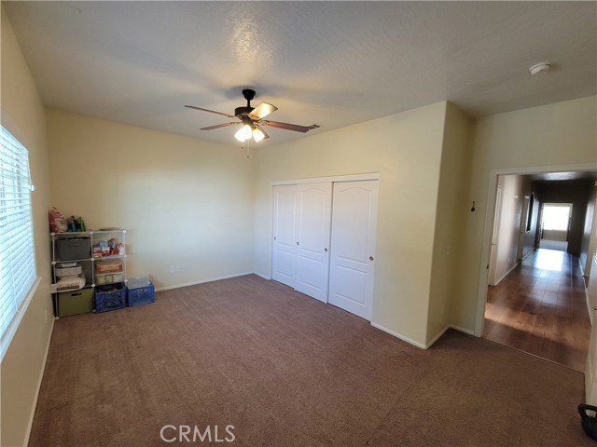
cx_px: 298
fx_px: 224
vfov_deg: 89.9
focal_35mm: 13
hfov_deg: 106.2
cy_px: 224
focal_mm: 2.2
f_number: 2.2
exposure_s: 1/60
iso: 200
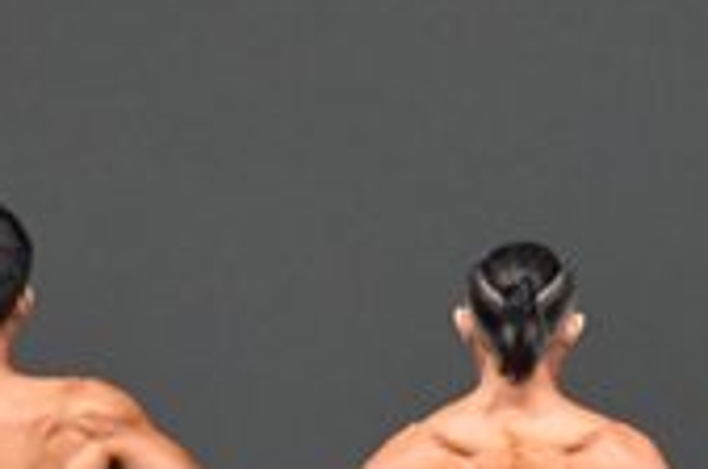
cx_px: -274
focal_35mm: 860
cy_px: 657
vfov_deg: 1.6
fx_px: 16881
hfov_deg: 2.4
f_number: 5.6
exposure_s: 1/400
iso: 5000
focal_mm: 125
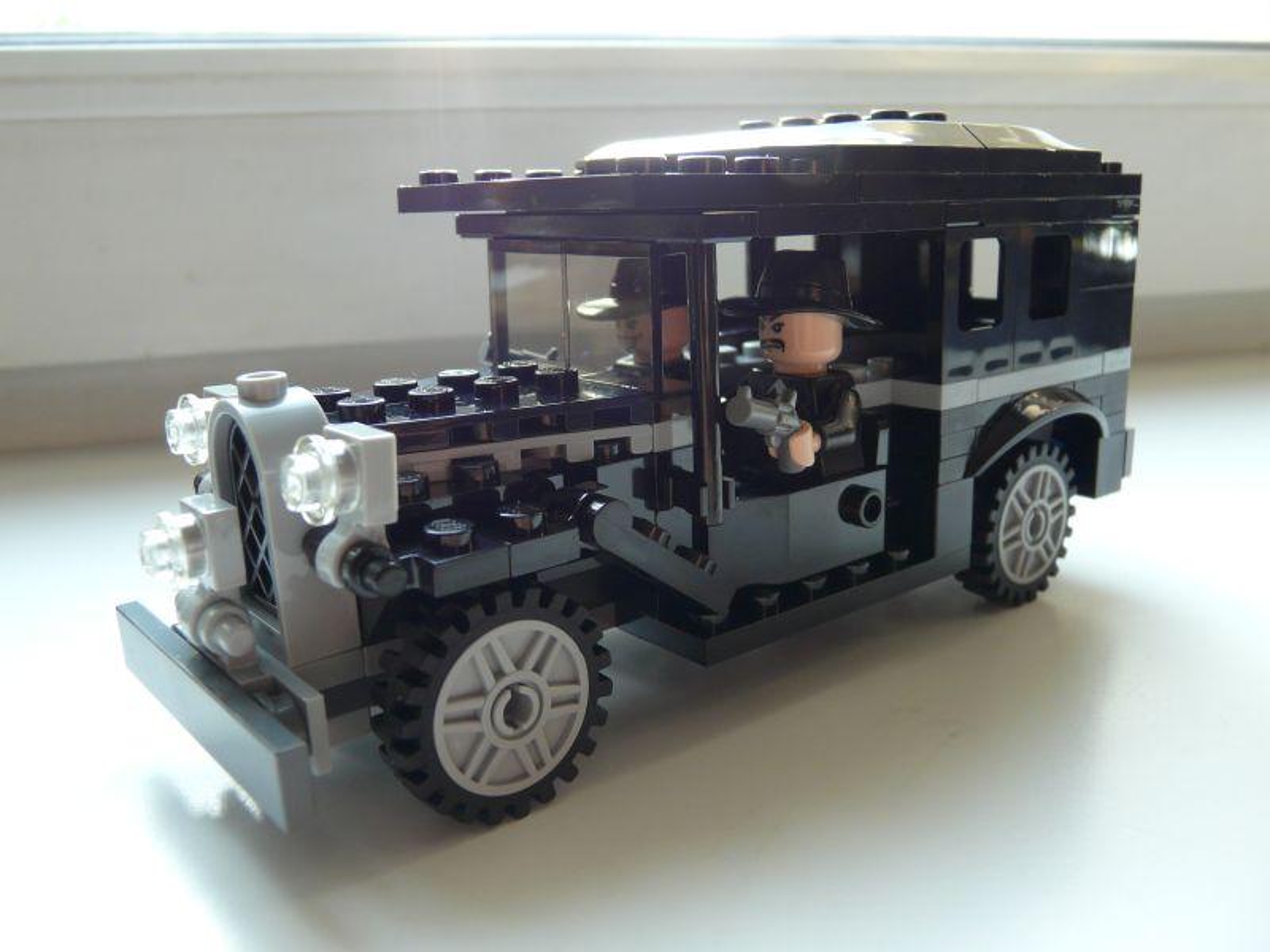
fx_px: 1137
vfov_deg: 45.4
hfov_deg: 58.4
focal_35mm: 31
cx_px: 635
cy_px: 476
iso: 100
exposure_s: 1/30
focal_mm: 5
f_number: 2.8
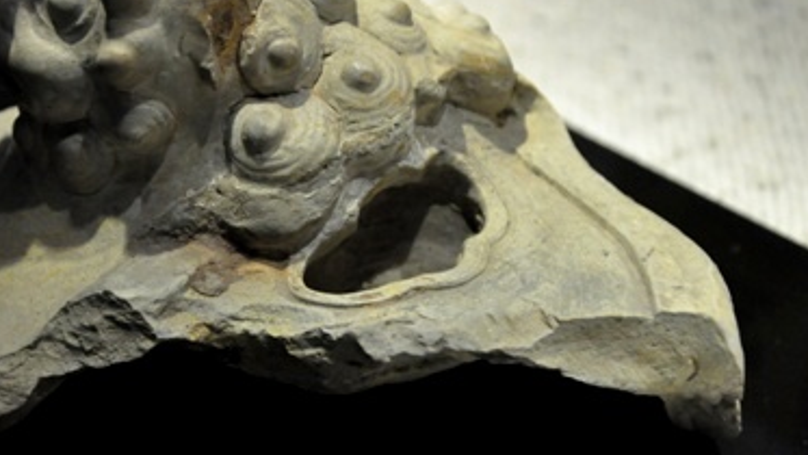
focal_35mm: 139
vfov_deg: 8.7
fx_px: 2979
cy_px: 122
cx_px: 277
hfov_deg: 15.4
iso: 3200
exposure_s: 1/100
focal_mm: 66
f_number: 5.3
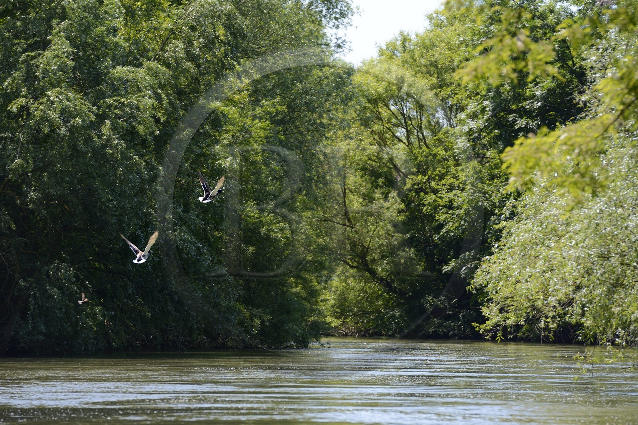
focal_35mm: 200
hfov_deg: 10.3
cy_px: 212
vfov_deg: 6.9
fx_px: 3543
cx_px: 319
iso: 200
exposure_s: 1/400
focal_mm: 200
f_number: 5.6
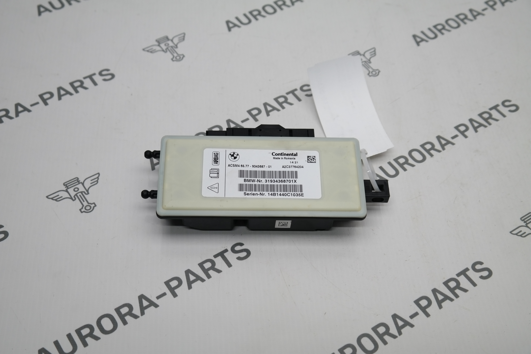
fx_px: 737
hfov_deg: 39.6
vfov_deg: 27.0
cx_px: 266
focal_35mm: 50
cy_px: 177
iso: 200
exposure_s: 1/100
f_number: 4.5
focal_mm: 33
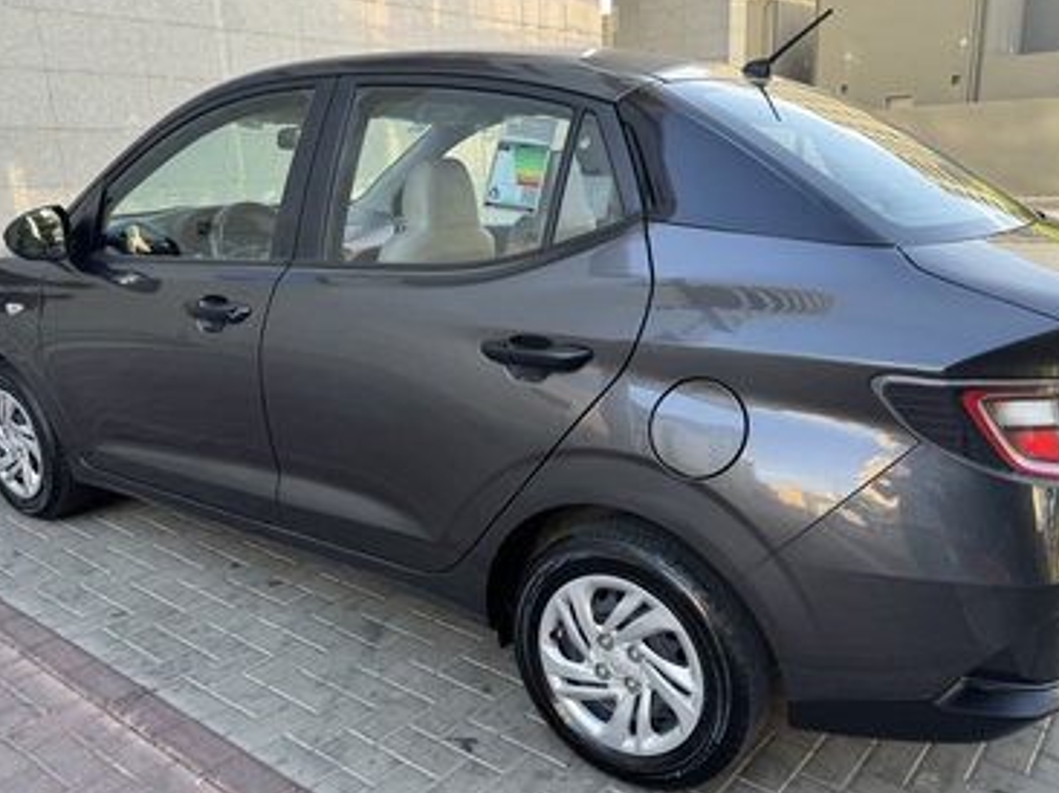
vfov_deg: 46.5
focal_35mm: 30
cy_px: 479
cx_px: 537
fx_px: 917
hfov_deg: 60.0
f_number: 1.78
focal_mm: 6.76
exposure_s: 1/121
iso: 64
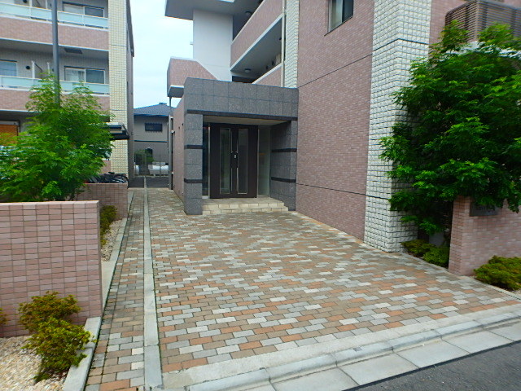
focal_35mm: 21
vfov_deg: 63.4
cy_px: 196
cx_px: 260
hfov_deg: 79.0
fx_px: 316
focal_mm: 3.7
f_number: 3.5
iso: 125
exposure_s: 1/800
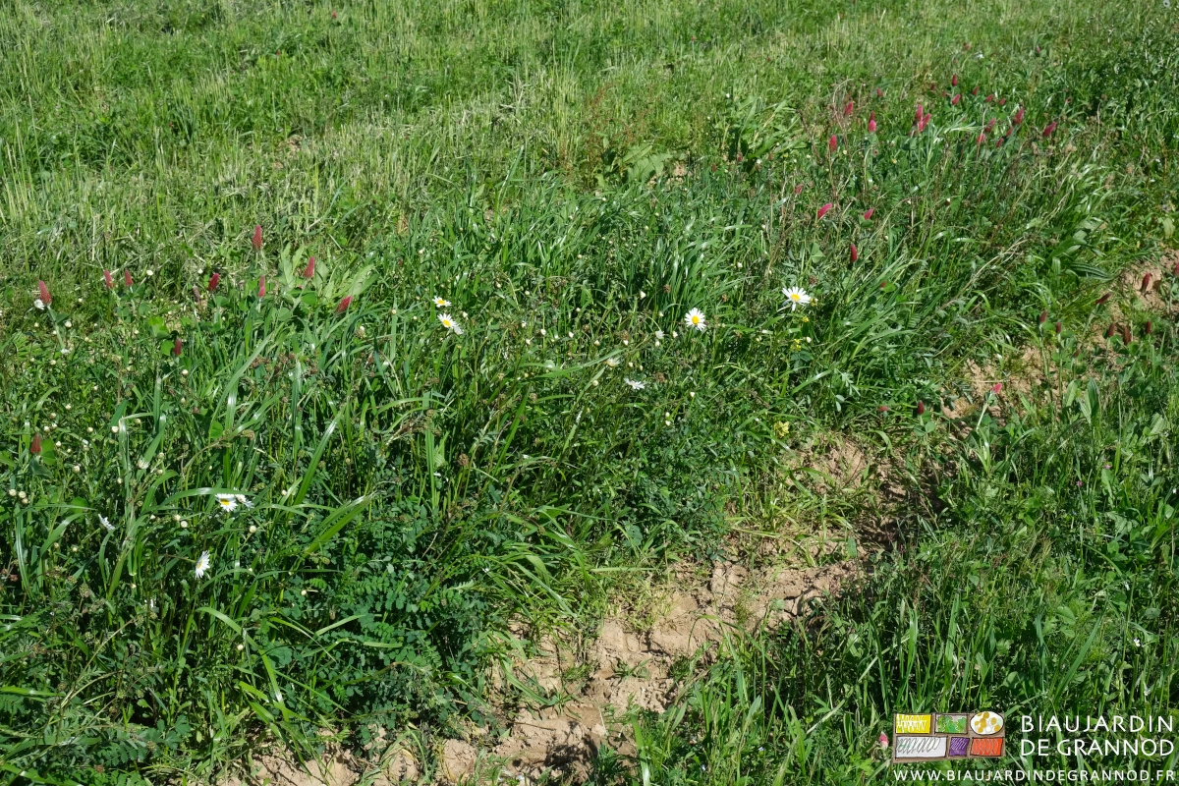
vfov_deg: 35.1
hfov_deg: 50.7
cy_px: 393
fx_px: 1244
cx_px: 590
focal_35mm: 38
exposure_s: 1/340
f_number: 7.1
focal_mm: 25.4
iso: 160
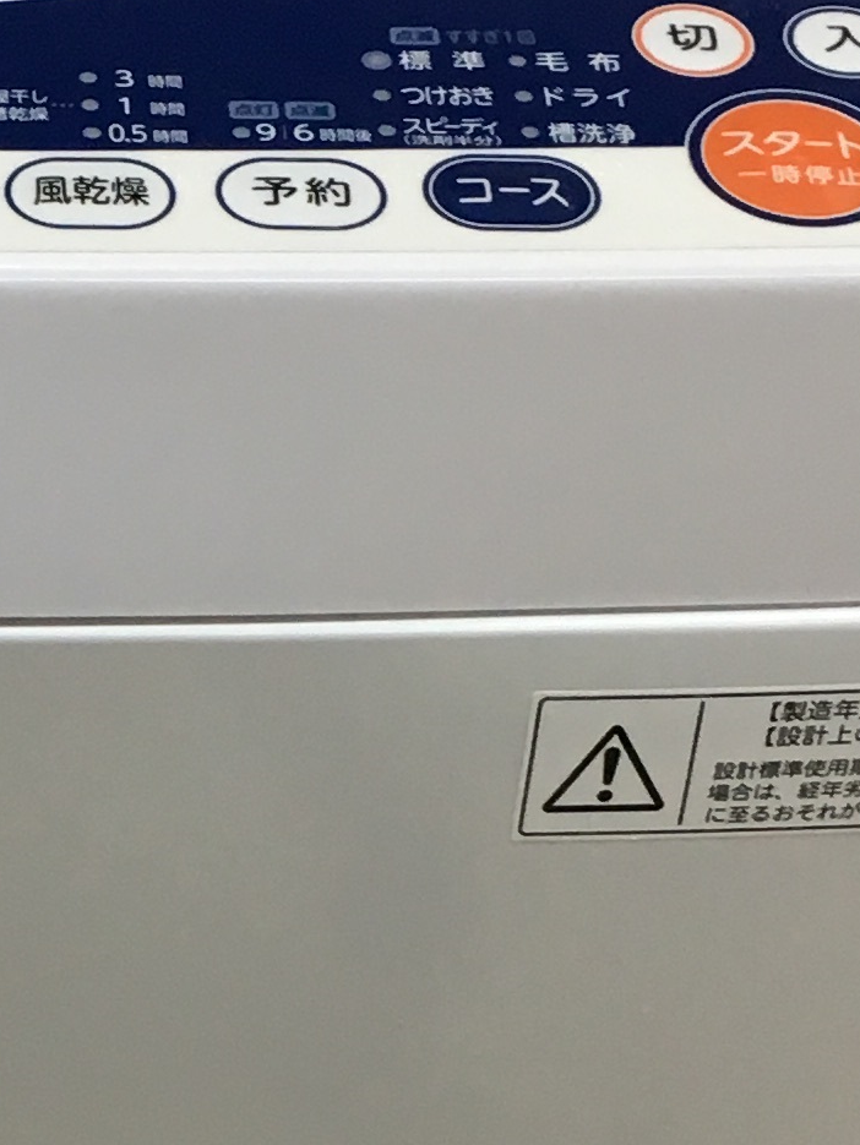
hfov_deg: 11.6
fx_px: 4138
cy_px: 1027
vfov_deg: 15.6
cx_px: -209
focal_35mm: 125
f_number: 2.2
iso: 100
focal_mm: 4.15
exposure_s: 1/33
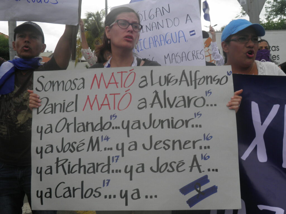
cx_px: 143
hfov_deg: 42.9
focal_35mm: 44
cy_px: 107
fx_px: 364
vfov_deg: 32.9
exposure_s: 1/60
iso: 50
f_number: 4.7
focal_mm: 7.9
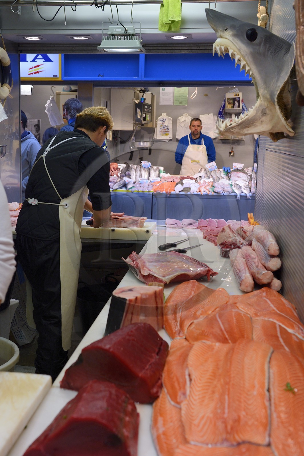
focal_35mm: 38
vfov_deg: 50.7
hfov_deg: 35.0
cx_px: 152
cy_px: 228
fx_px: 482
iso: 800
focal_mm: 38
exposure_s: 1/250
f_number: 5
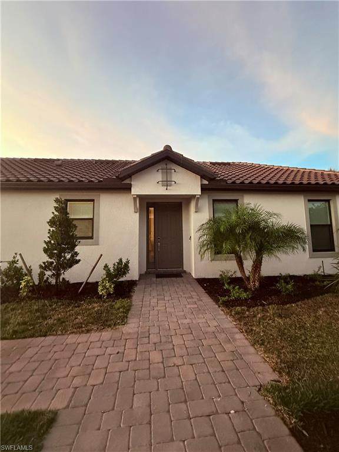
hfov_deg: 85.7
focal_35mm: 14
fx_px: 183
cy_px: 226
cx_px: 170
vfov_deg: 102.1
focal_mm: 2.22
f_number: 2.2
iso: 1000
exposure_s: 1/60
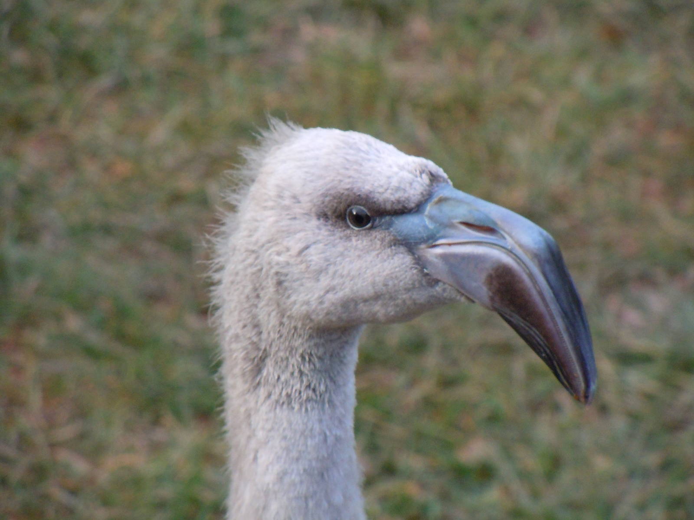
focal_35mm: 300
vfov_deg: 5.0
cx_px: 347
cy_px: 260
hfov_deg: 6.6
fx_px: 6015
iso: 640
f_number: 5.6
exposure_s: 1/250
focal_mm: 54
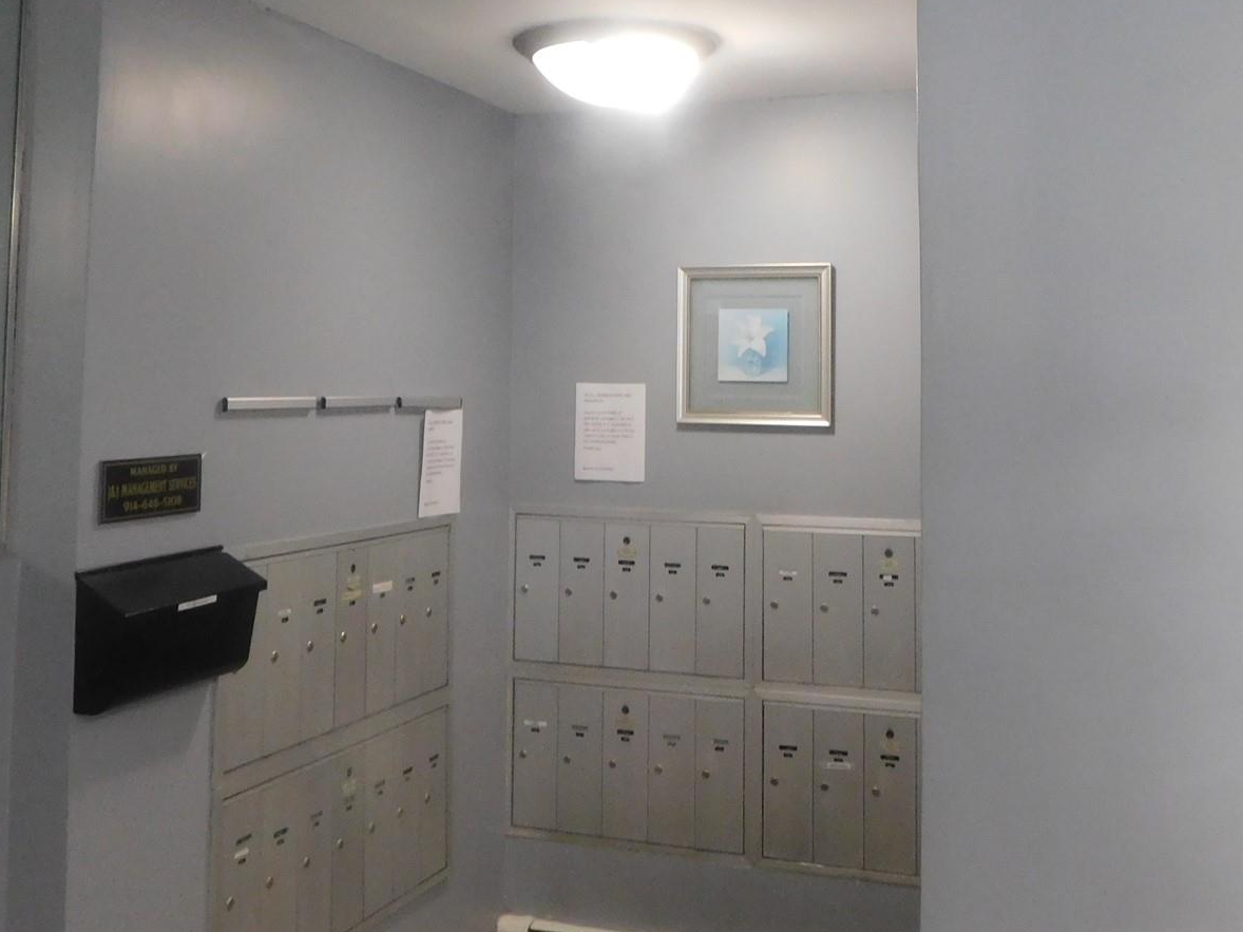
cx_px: 618
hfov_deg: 46.8
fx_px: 1436
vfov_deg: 35.3
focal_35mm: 40
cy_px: 261
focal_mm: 4
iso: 400
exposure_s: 1/25
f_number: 3
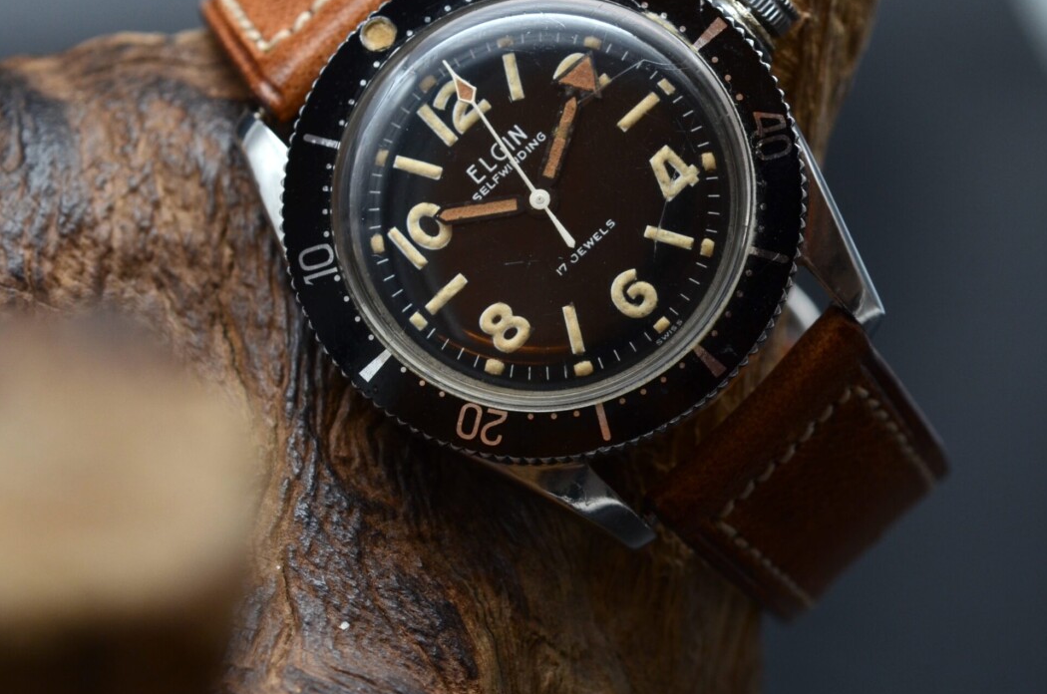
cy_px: 298
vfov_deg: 11.4
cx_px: 649
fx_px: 3484
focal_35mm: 120
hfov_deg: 17.1
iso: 500
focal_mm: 60
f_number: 6.3
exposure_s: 1/40
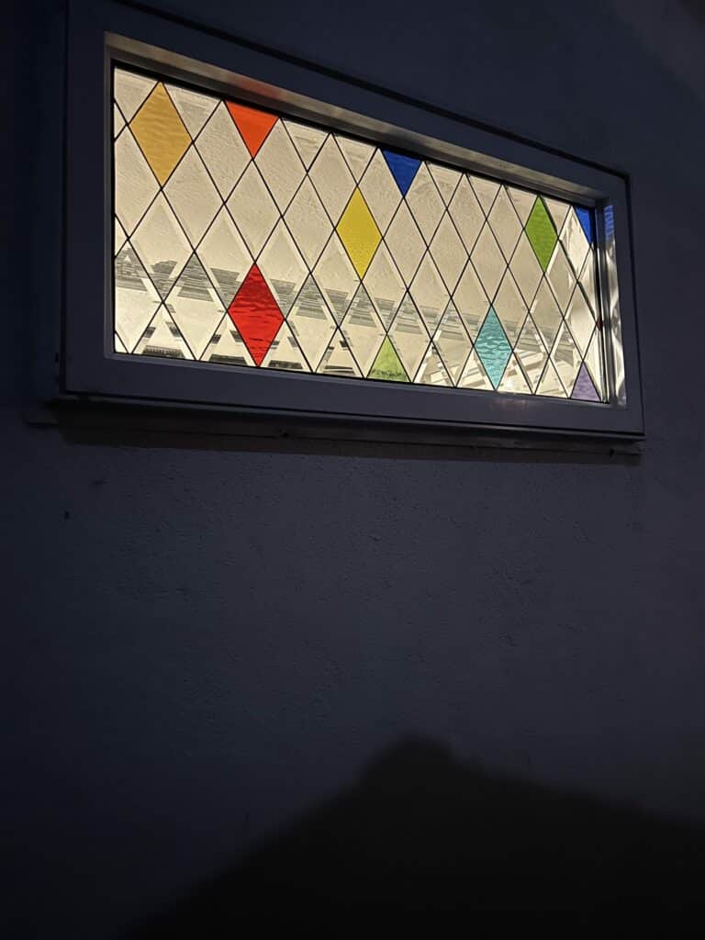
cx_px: 352
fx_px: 706
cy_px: 470
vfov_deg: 67.3
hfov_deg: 53.1
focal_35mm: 26
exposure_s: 1/9
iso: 500
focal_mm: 5.7
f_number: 1.5
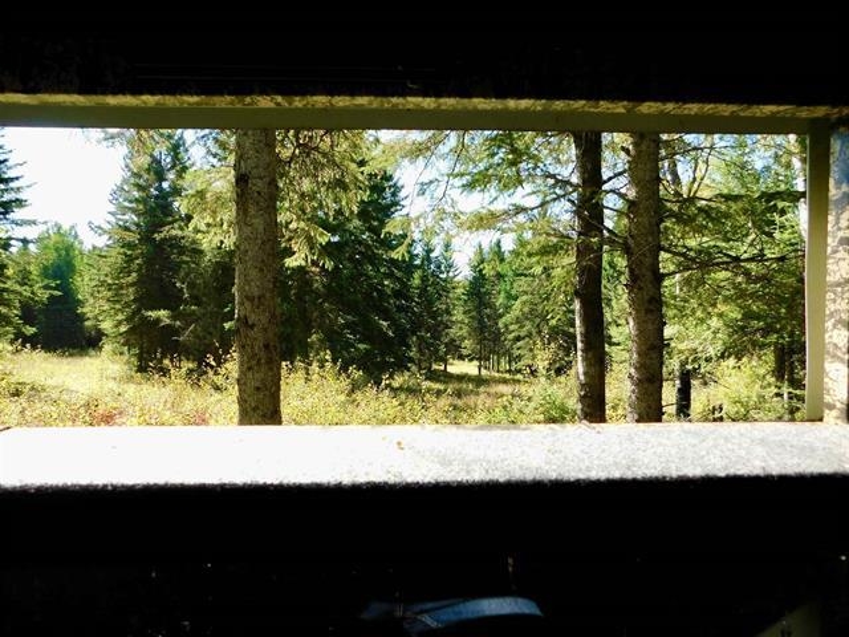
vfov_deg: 58.9
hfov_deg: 73.9
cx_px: 424
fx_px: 564
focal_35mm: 23
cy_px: 318
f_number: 3
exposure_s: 1/400
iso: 125
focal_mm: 4
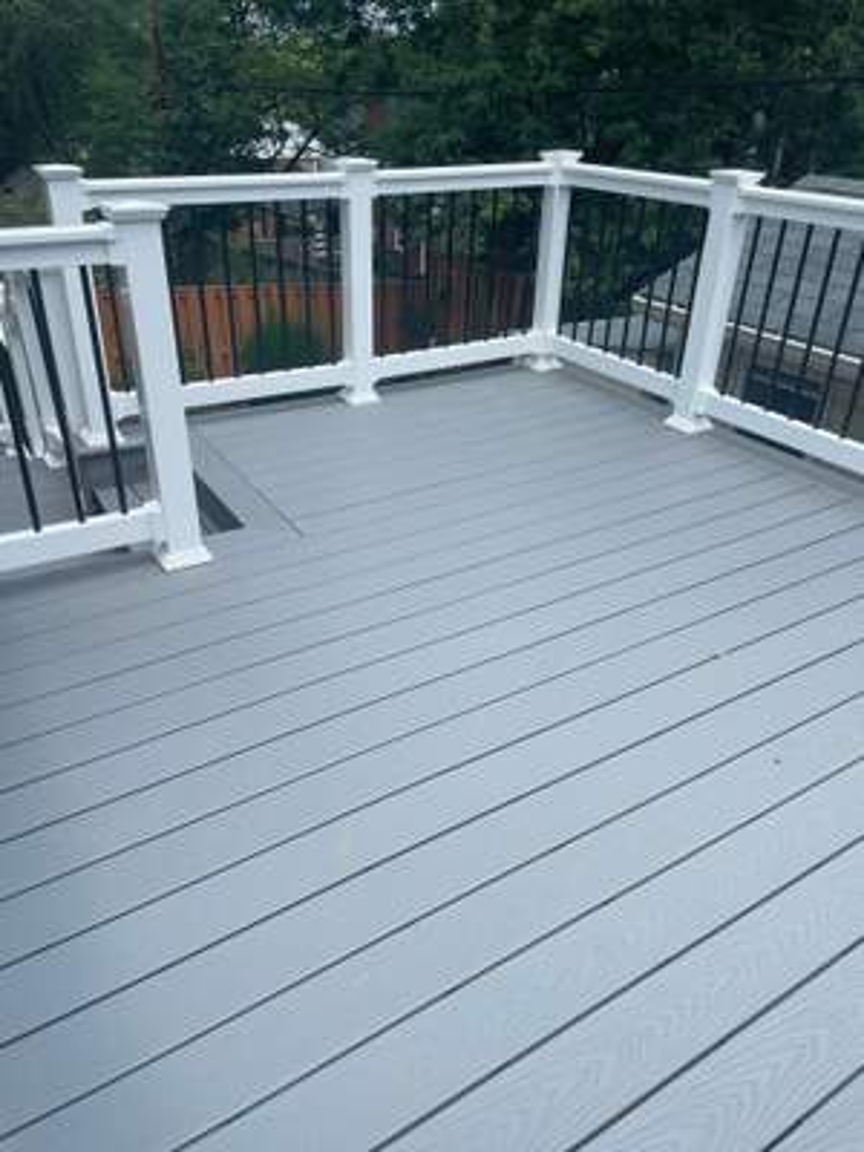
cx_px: 432
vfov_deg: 67.3
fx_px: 865
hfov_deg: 53.1
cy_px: 576
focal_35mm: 26
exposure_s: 1/1595
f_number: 1.6
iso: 32
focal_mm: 4.2
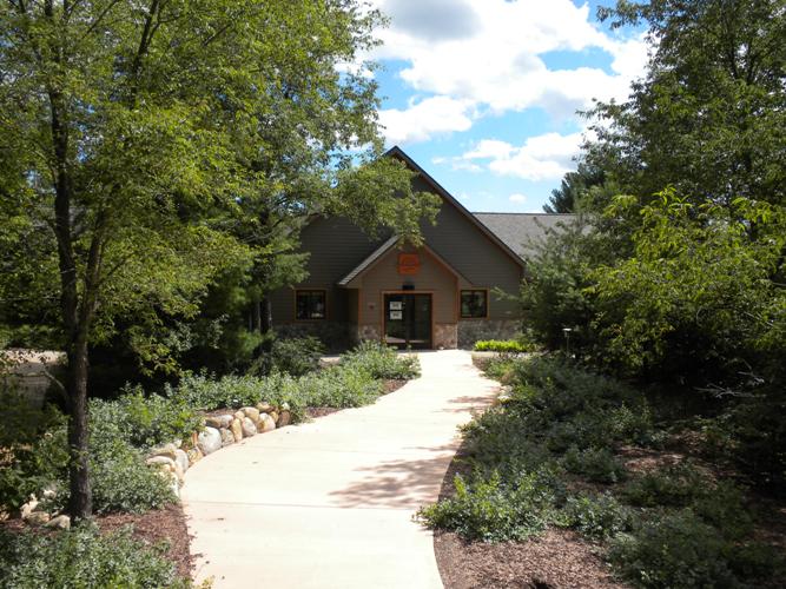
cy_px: 294
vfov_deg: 38.7
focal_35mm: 37
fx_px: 840
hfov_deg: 50.1
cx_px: 393
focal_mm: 6.6
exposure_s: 1/98
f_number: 10
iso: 64
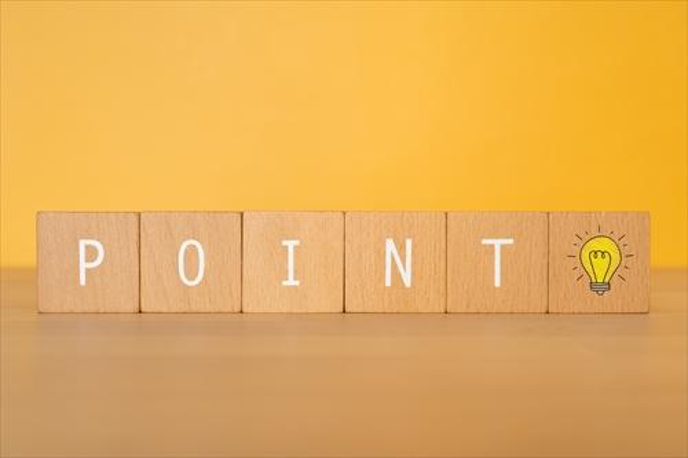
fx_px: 955
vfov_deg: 27.0
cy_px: 229
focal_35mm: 50
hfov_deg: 39.6
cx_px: 344
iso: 100
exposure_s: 1/4
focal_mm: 50
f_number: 6.3
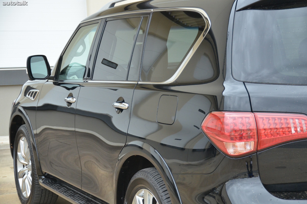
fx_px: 715
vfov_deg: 16.2
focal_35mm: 84
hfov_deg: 24.2
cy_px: 102
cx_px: 154
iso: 1250
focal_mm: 56
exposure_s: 1/500
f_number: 4.8
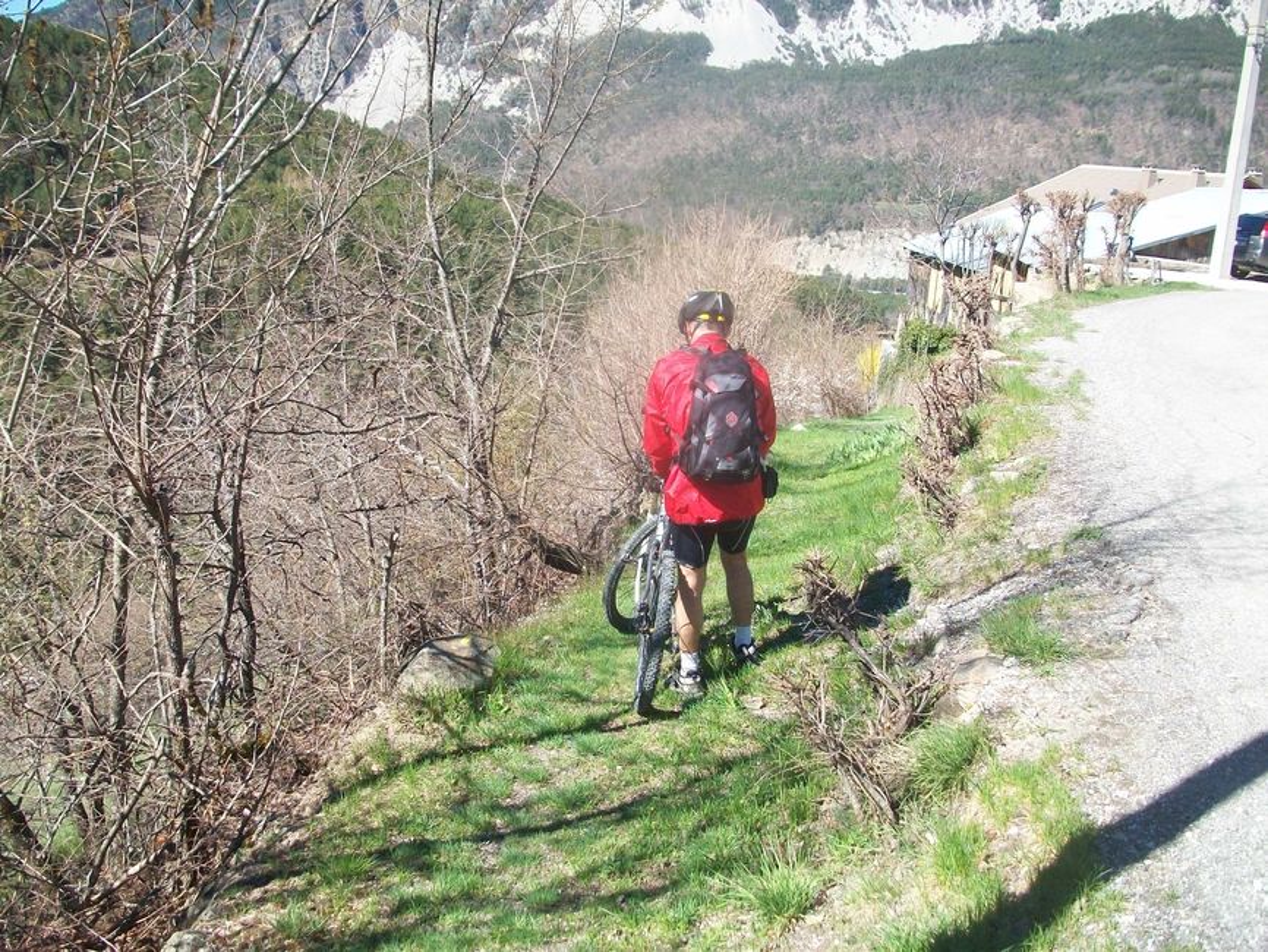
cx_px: 634
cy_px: 476
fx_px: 1246
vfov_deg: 41.8
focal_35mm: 34
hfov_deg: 53.9
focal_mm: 5.7
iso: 80
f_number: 2.8
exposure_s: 1/640
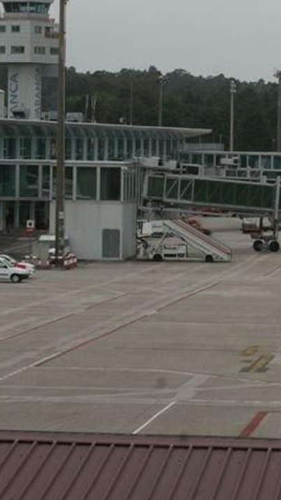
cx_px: 179
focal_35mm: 166
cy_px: 180
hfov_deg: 7.3
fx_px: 2198
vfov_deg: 12.9
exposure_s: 1/250
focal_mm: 70
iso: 800
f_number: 11
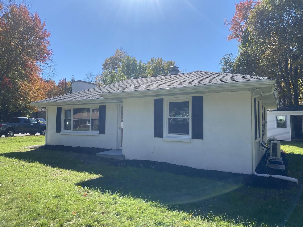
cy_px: 114
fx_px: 228
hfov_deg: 67.3
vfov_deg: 53.1
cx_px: 152
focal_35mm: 26
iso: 32
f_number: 1.8
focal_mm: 4.25
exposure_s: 1/2688
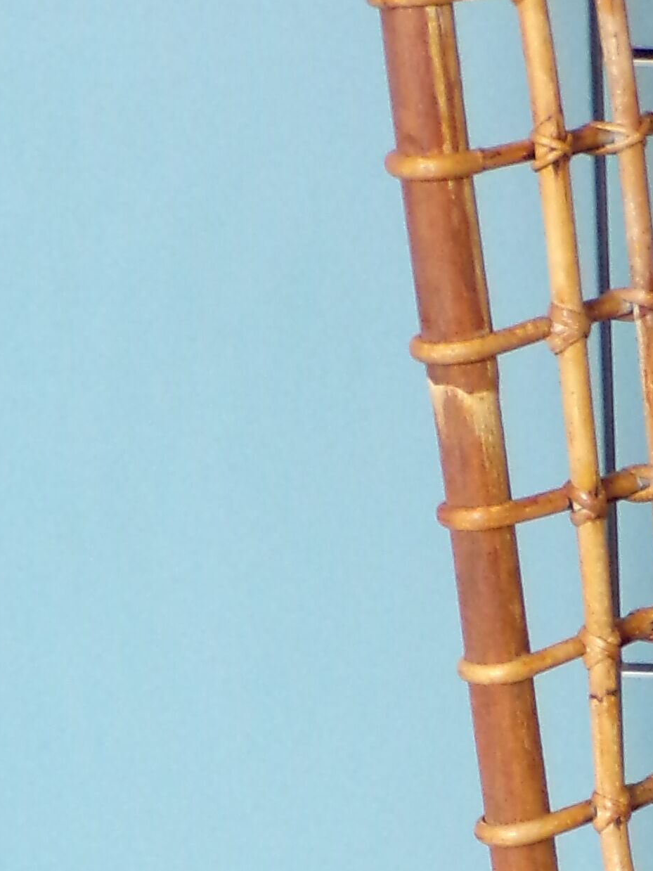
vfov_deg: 16.0
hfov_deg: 11.8
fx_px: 2994
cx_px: 1061
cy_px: 977
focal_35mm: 119
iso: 400
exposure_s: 1/14
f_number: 3.2
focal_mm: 5.8
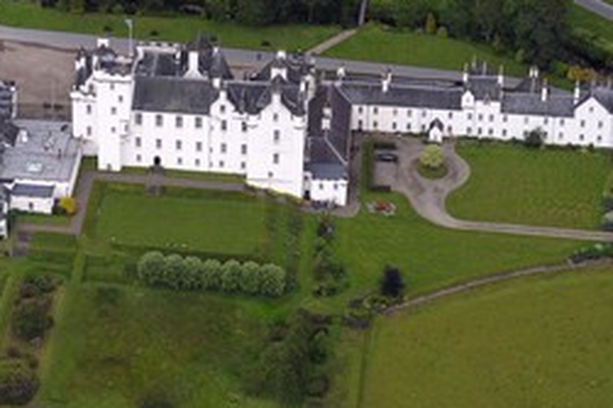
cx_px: 187
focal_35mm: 204
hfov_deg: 10.1
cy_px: 169
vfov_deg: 6.7
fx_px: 3471
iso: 400
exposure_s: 1/800
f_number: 6.3
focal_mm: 122
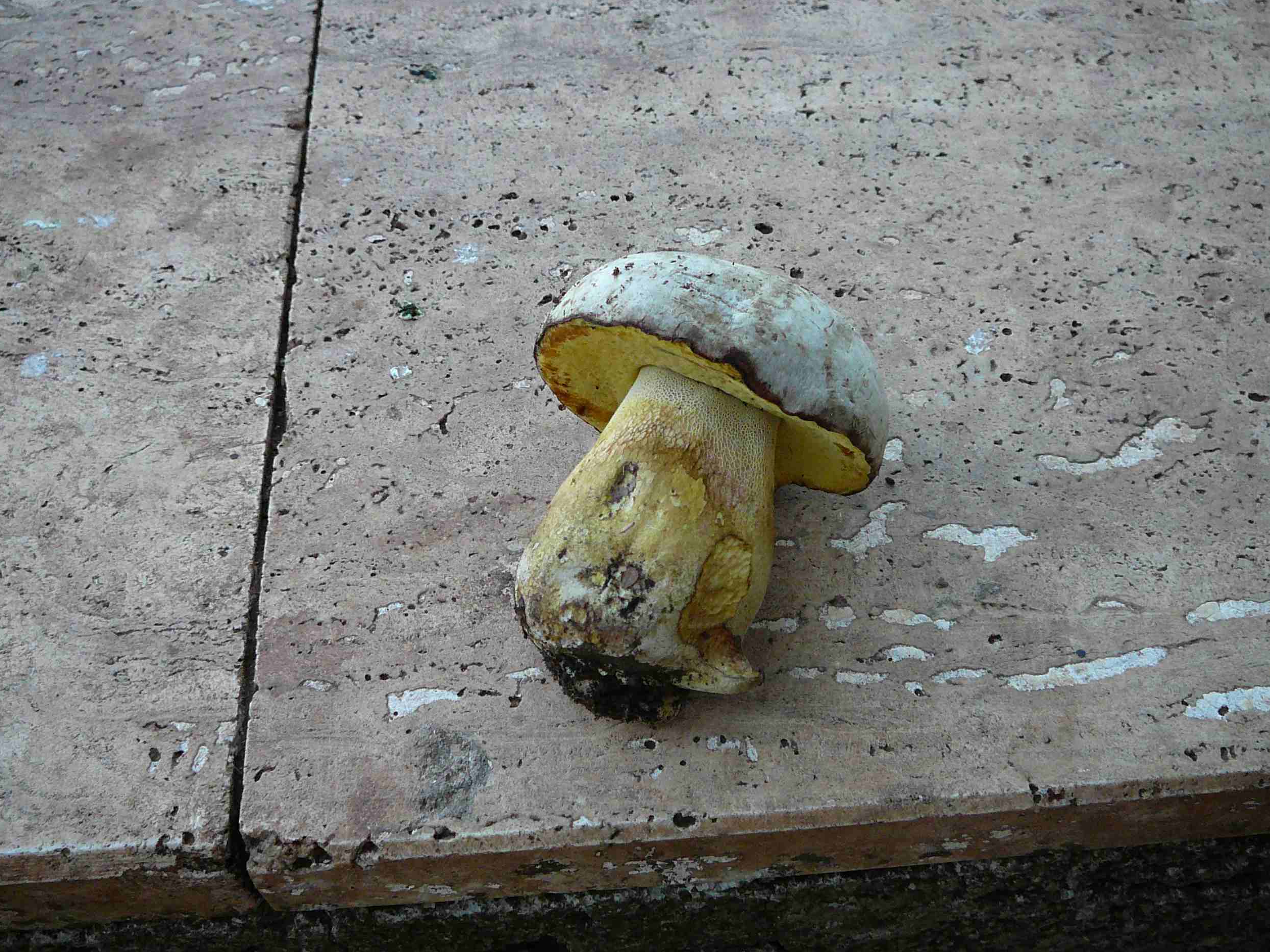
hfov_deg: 51.3
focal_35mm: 36
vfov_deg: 39.7
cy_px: 487
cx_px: 649
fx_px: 1321
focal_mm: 5.2
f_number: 2.8
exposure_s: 1/250
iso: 200
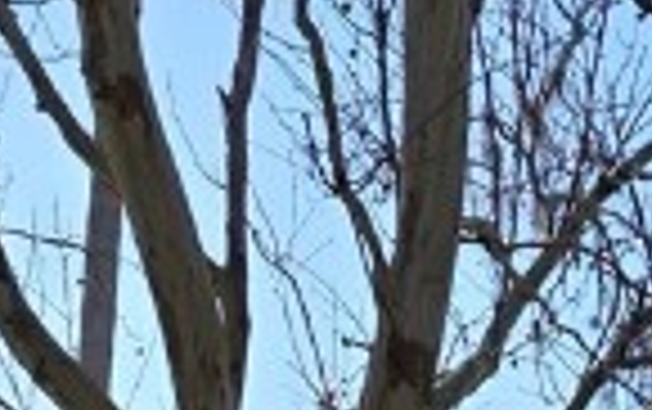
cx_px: 441
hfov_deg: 12.1
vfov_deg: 6.4
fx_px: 3060
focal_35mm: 172
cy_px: 1563
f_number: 1.8
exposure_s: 1/1505
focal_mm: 5.4
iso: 25
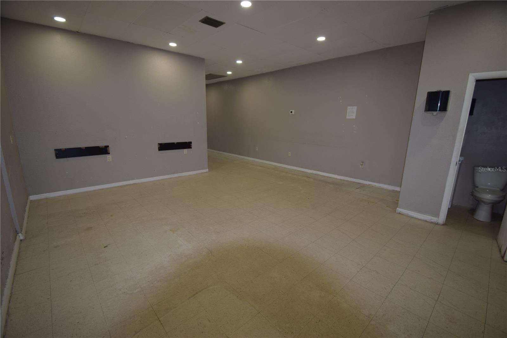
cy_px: 169
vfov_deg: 77.3
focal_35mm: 15
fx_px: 211
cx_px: 254
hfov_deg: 100.4
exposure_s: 1/100
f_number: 3.5
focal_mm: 10
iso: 400
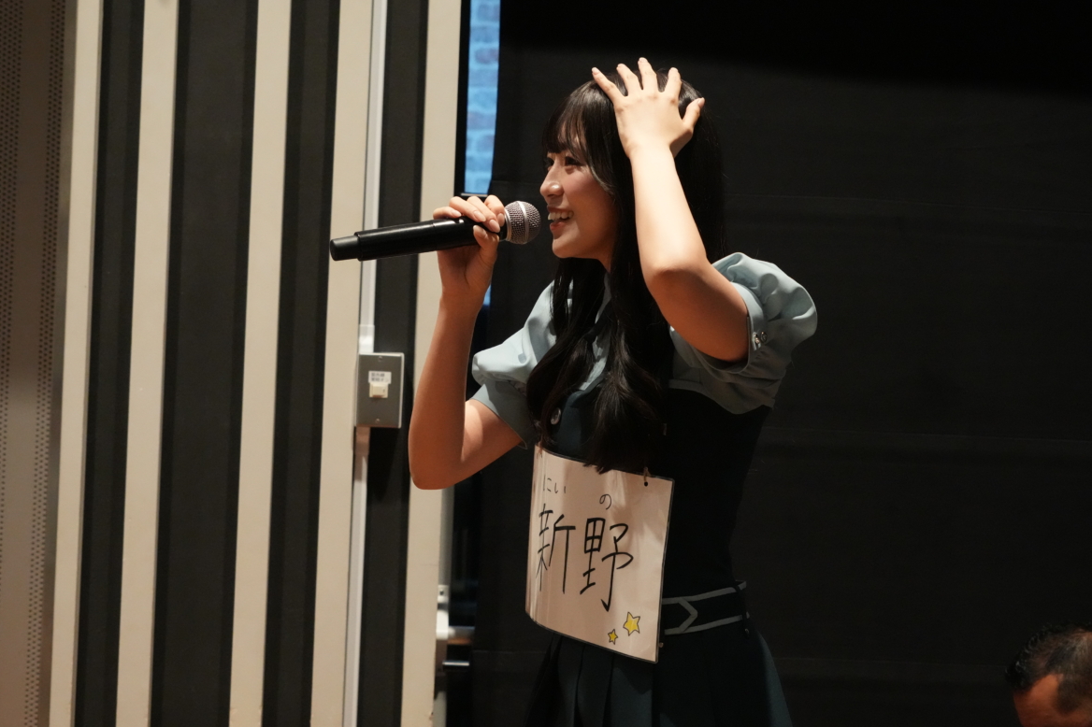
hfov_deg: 27.4
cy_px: 364
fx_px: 2244
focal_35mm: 74
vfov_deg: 18.4
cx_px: 545
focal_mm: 72
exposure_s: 1/250
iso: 10000
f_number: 6.3
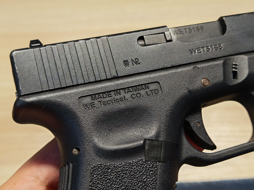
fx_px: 352
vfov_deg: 30.3
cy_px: 95
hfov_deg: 39.7
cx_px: 127
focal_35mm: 48
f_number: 2
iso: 160
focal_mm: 6.83
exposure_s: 1/100
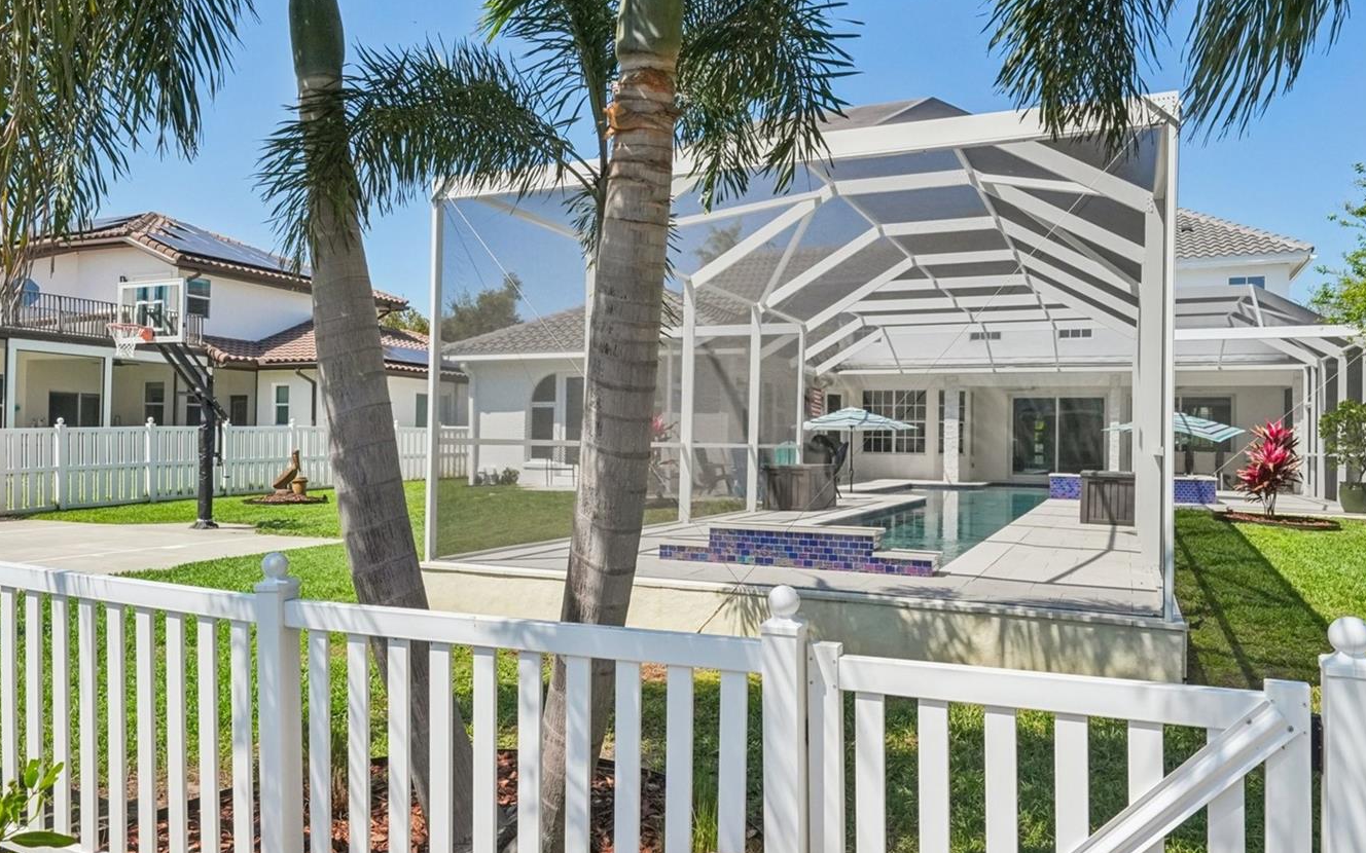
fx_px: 1005
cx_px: 655
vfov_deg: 46.0
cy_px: 443
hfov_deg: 68.4
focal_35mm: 27
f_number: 8
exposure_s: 1/2500
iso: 640
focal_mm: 15
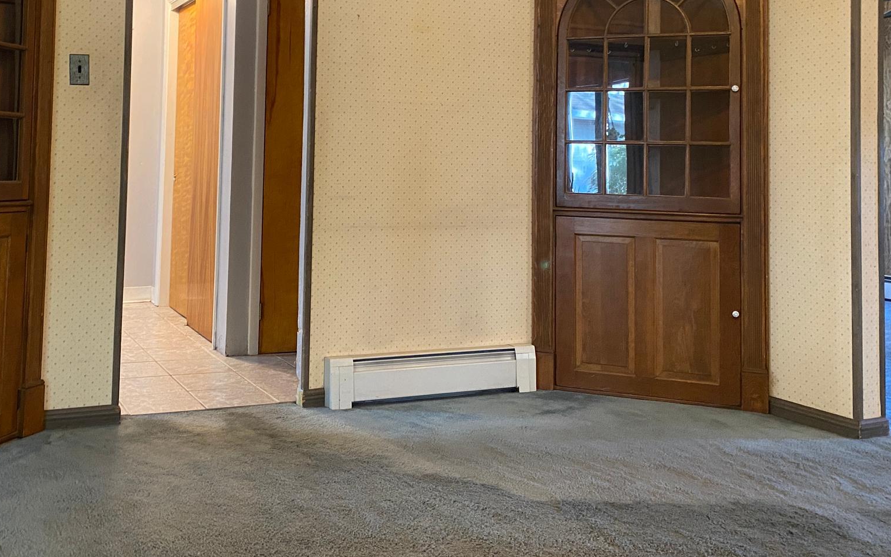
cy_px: 130
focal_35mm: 37
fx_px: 898
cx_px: 338
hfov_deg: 52.2
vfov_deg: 33.6
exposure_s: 1/40
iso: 400
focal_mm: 4.25
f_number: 1.8
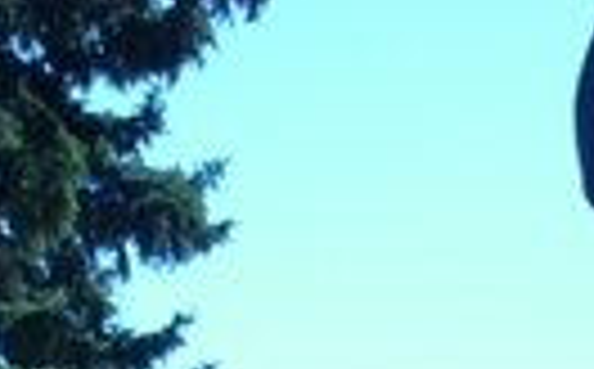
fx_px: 2263
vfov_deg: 8.7
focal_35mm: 140
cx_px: -81
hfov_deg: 14.6
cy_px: 778
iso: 80
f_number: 2.8
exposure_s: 1/640
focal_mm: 5.5
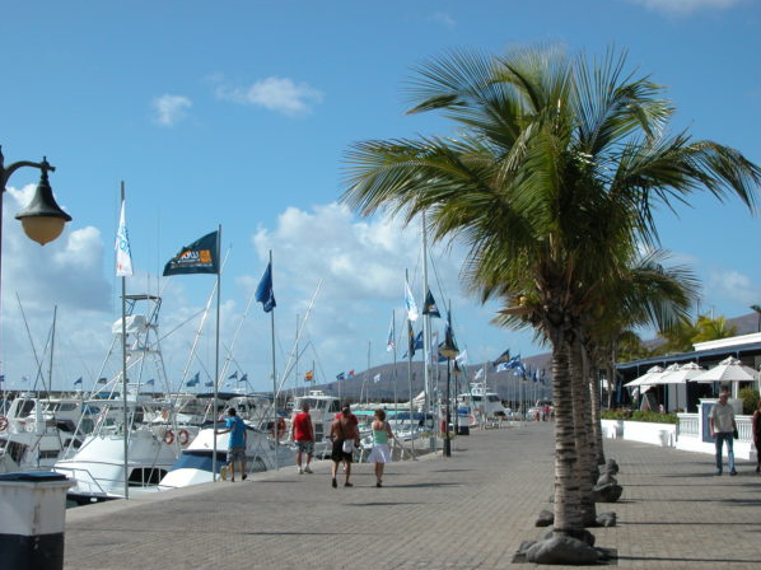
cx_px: 361
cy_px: 308
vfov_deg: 22.2
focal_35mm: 66
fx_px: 1450
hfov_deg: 29.4
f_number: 7
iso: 100
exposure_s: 1/505
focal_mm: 14.7
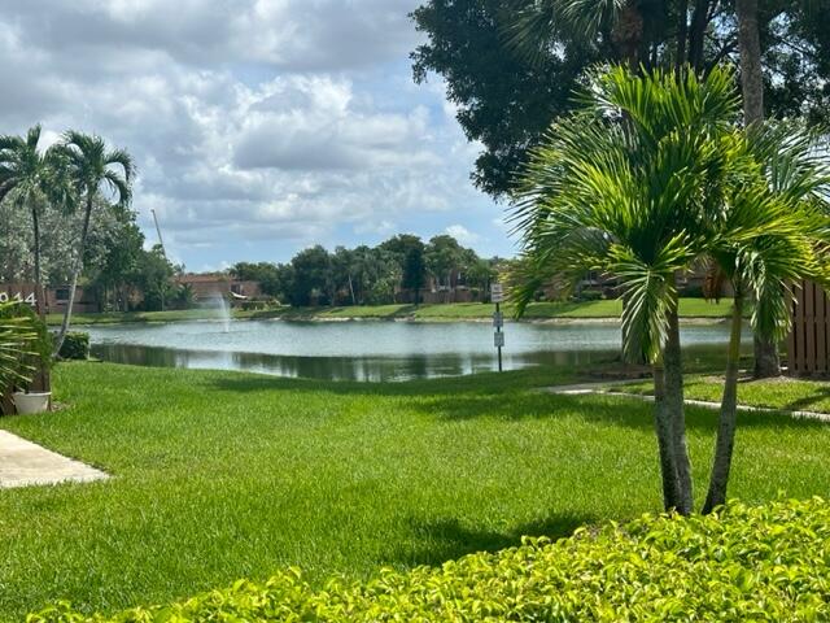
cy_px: 312
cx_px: 415
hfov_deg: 39.7
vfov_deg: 30.3
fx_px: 1151
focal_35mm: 48
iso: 64
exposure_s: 1/5000
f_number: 1.78
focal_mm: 6.86
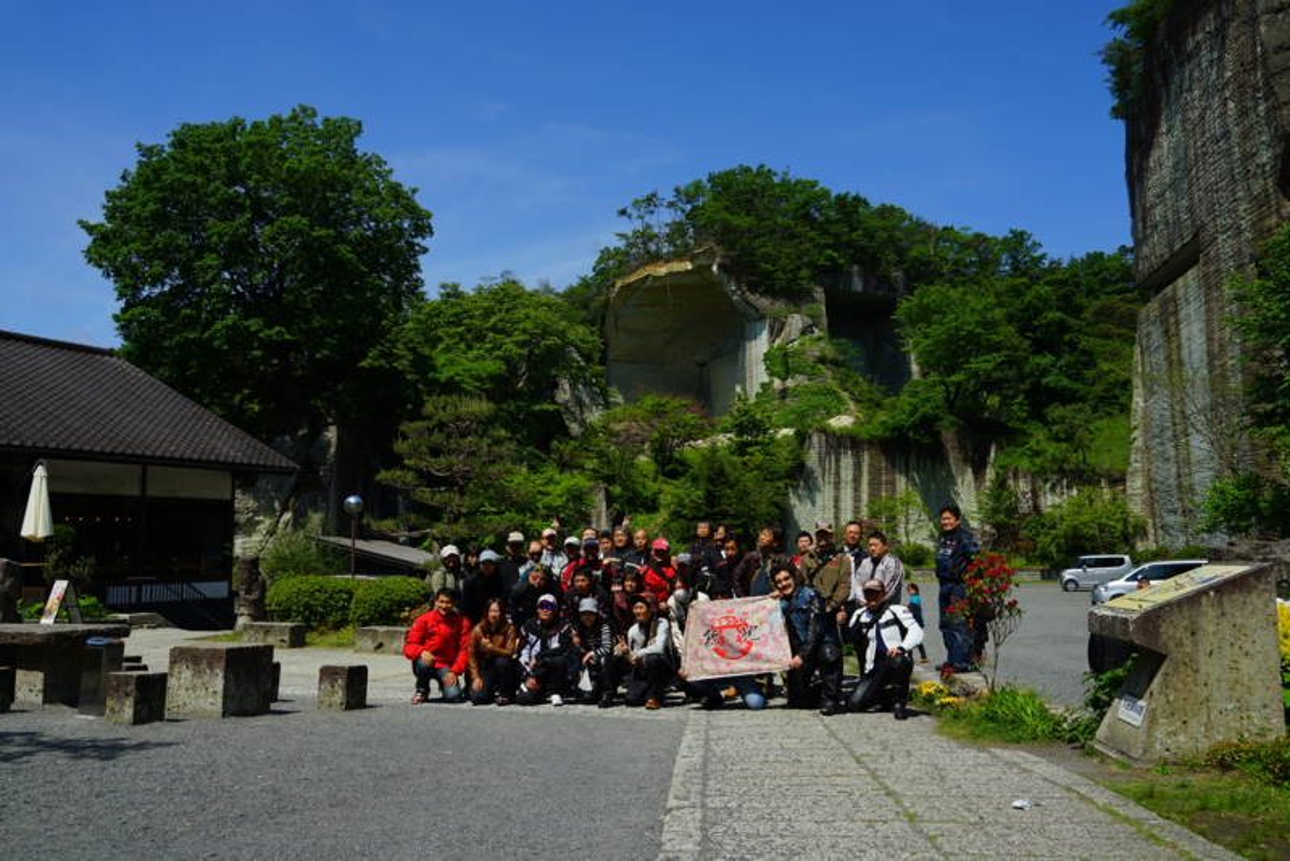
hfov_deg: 60.3
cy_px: 430
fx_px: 1111
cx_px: 645
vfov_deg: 42.4
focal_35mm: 31
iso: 100
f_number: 11
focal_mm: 31
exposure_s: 1/200
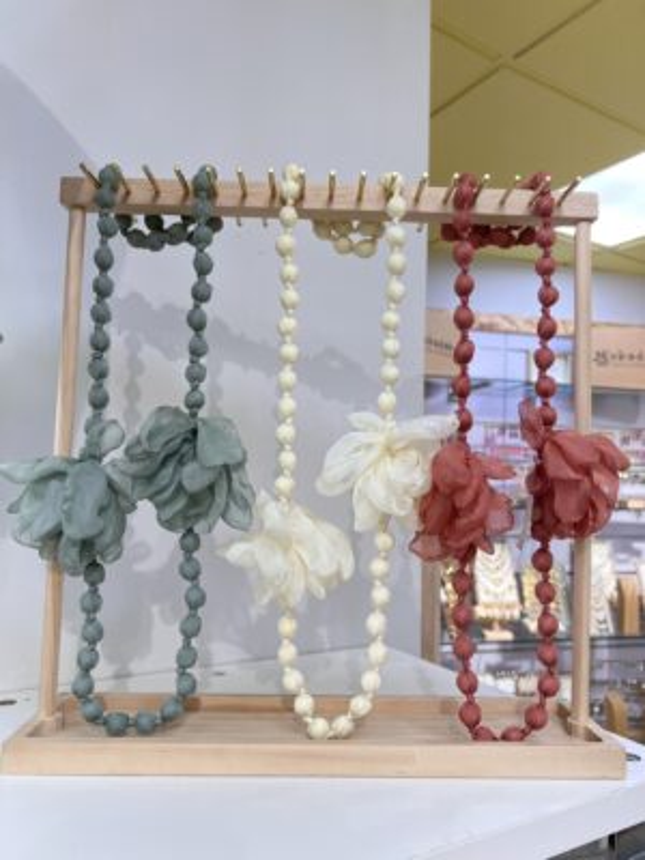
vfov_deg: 67.3
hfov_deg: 53.1
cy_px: 430
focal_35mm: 26
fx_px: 646
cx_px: 322
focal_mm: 5.7
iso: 50
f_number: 1.5
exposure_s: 1/100
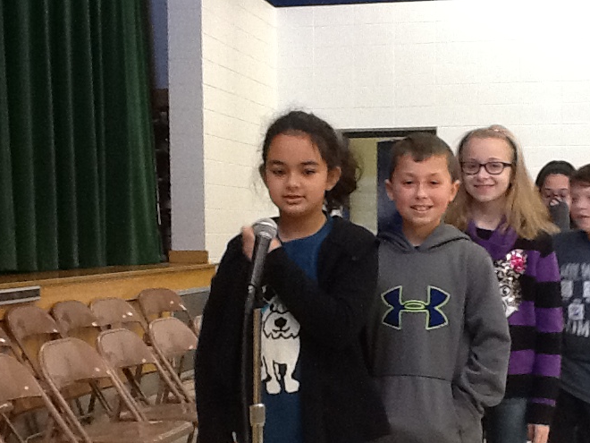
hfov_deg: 29.9
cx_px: 417
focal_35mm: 64
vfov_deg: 22.8
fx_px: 1091
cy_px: 308
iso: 160
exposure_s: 1/30
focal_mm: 2.03
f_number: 2.4
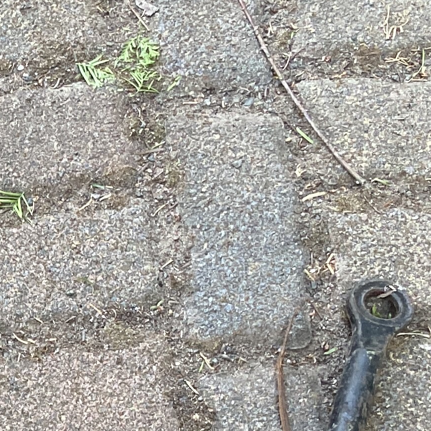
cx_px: -448
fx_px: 1507
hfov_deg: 13.7
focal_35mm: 107
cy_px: 635
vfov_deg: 15.1
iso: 125
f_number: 1.8
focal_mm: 4.25
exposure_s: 1/113
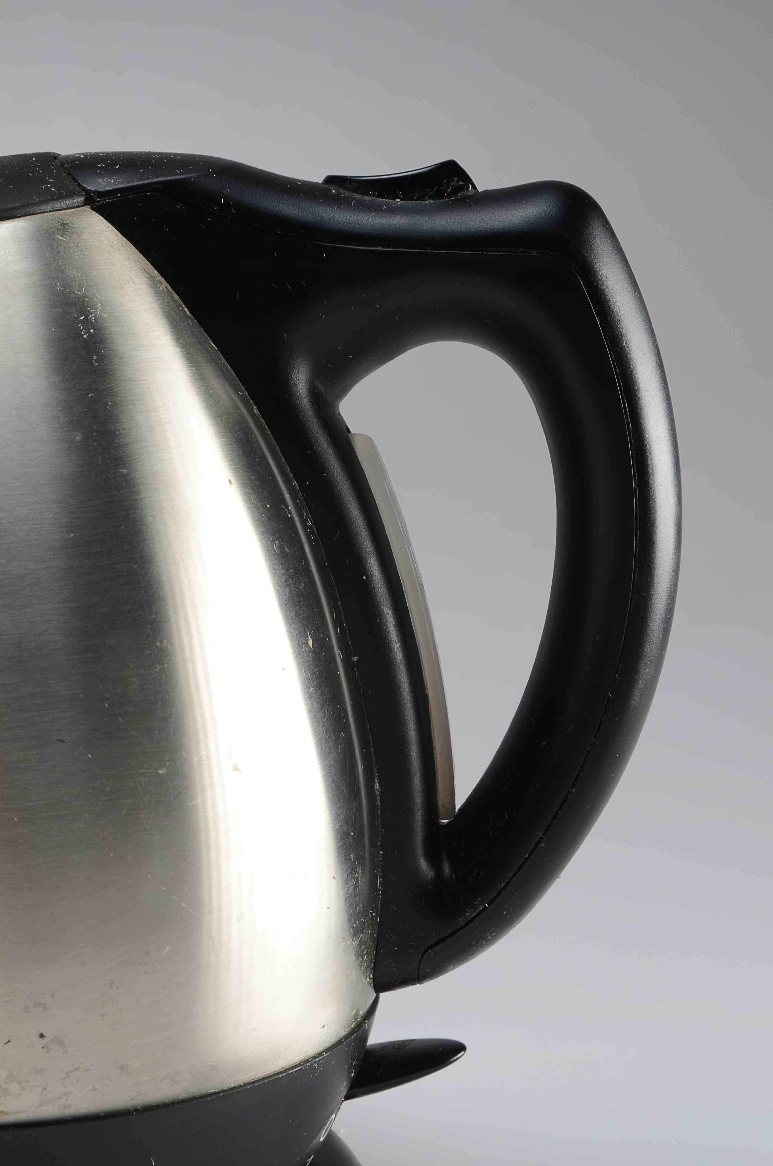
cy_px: 583
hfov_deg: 16.5
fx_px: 2669
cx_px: 386
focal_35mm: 82
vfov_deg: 24.7
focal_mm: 55
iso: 100
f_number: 13
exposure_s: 1/80
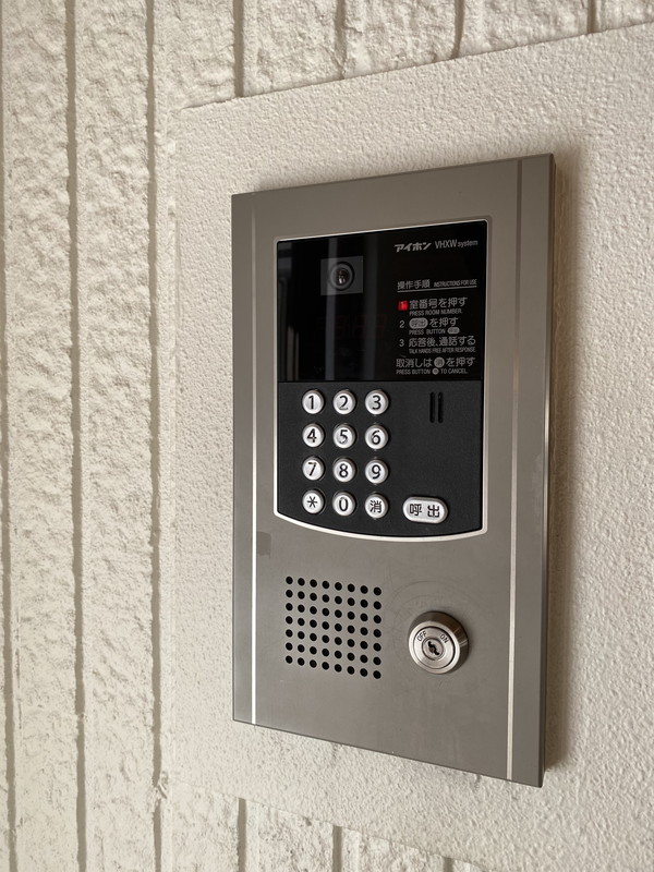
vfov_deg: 67.3
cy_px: 436
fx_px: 655
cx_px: 327
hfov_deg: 53.1
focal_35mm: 26
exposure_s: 1/122
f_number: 1.8
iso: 40
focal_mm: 4.25
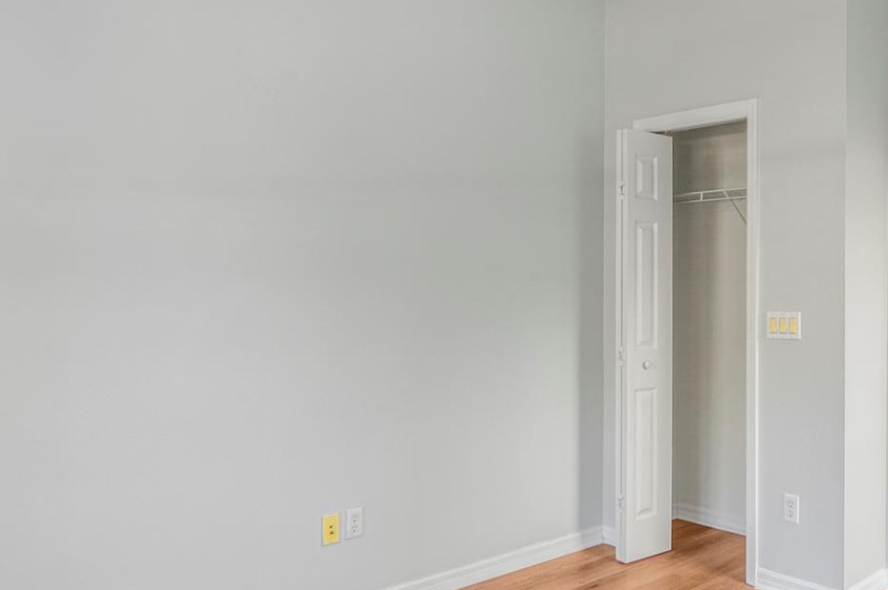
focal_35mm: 31
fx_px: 764
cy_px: 292
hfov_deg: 58.3
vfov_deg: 42.3
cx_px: 626
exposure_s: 1/60
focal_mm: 12
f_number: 2.8
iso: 100
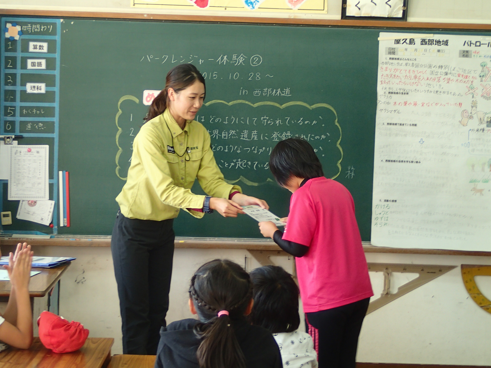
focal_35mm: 70
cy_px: 184
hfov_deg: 27.8
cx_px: 246
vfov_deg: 21.0
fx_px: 993
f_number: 4
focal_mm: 12.6
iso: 200
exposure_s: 1/30
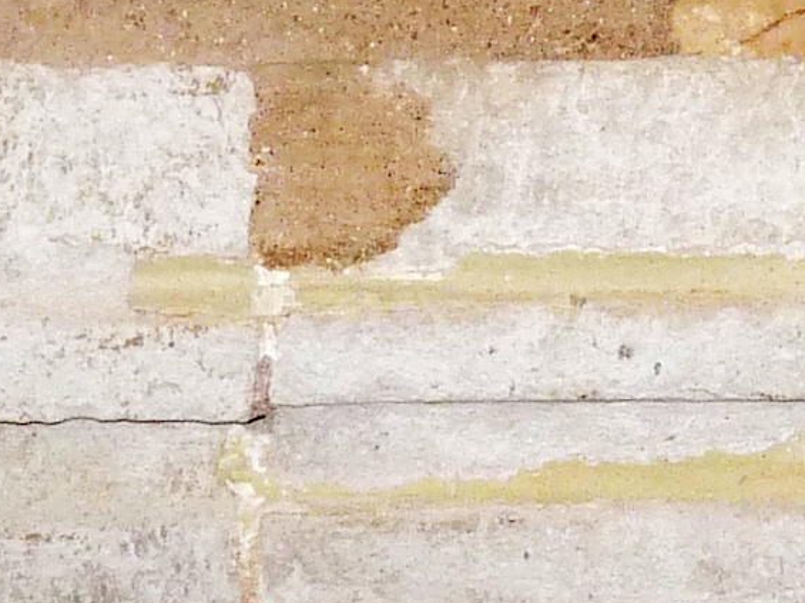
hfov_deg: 4.9
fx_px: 9273
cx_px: 1671
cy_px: -666
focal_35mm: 399
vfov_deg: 3.7
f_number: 3.4
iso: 100
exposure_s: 1/30
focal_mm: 11.1
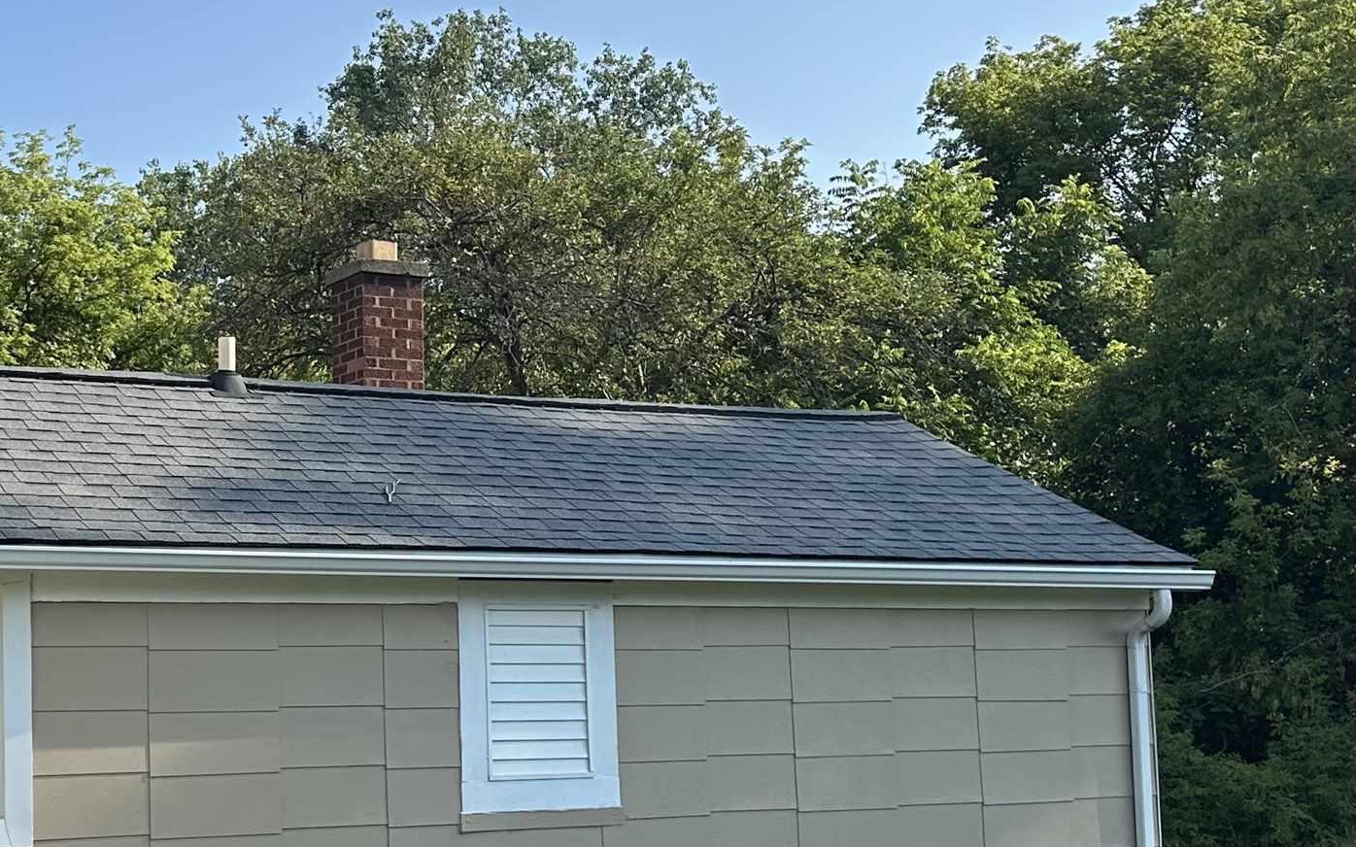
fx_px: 2069
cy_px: 547
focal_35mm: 56
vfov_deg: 23.1
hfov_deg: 35.1
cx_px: 271
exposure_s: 1/3472
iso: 80
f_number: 1.78
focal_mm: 6.86
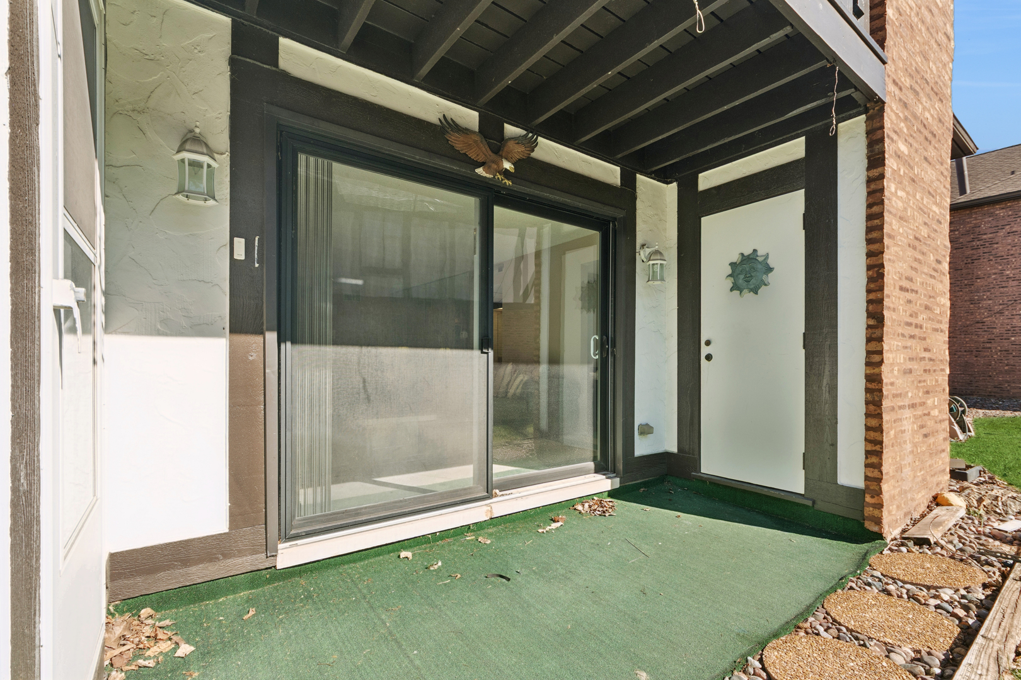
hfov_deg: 100.4
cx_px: 510
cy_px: 340
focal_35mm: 15
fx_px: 425
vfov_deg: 77.3
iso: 250
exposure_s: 1/100
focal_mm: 10
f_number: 9
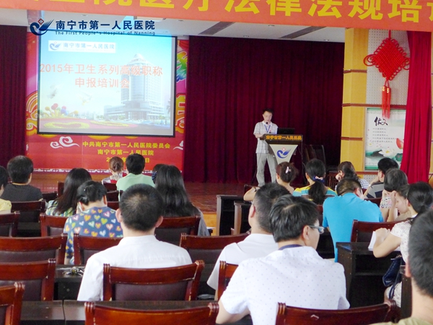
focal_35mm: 70
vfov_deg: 21.0
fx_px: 876
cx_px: 216
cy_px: 162
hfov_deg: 27.8
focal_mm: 13.7
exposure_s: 1/50
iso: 800
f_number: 2.1
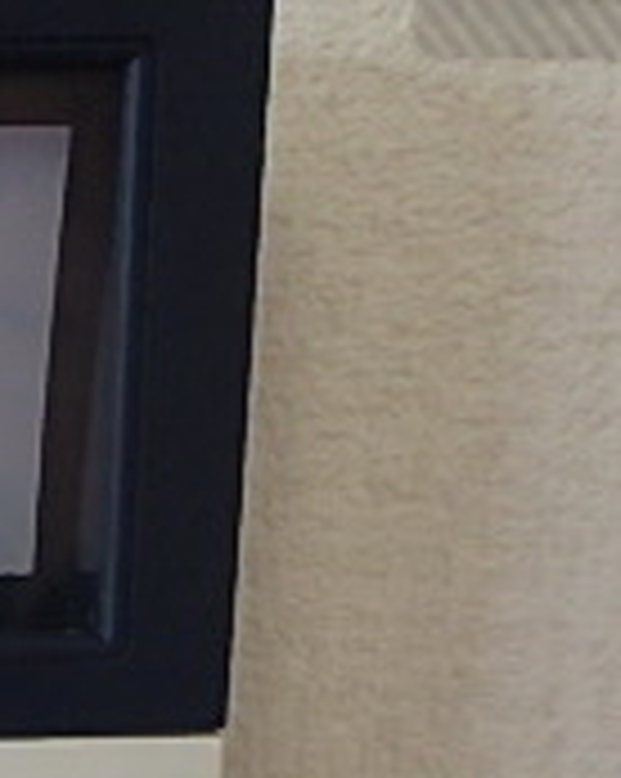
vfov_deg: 23.8
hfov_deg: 17.8
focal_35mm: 76
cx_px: -333
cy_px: 814
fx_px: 1749
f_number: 3.5
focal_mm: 3.7
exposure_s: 1/30
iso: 320
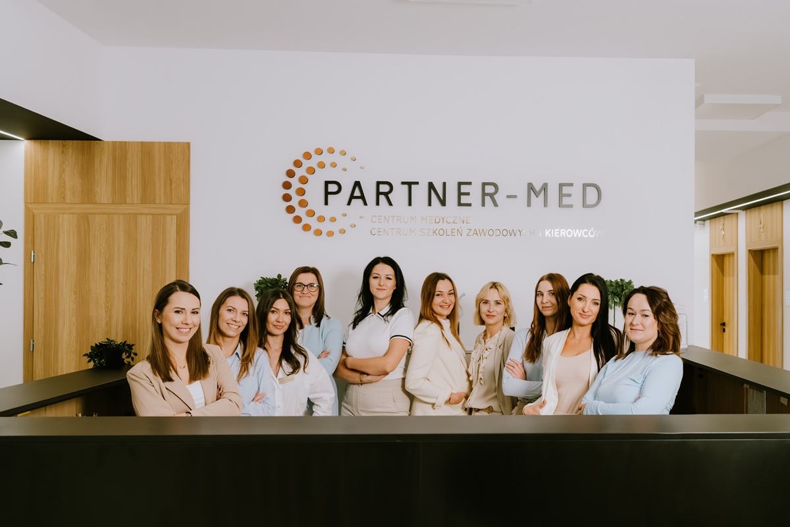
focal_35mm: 35
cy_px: 264
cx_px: 395
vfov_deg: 37.9
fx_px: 768
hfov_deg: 54.4
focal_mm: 35
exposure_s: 1/200
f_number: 4.5
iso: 2500
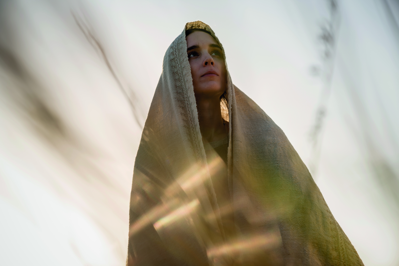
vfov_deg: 20.6
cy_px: 133
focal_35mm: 66
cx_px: 200
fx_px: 732
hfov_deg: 30.5
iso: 100
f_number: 3.5
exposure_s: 1/500
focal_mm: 66
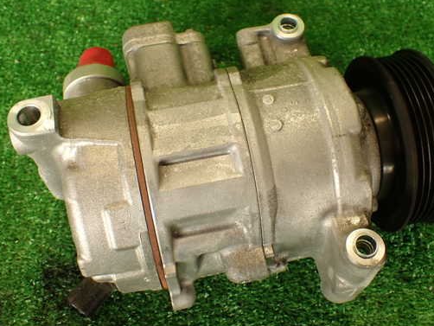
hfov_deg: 43.8
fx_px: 539
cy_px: 163
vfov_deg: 33.6
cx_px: 239
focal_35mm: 43
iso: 200
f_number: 2.5
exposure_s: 1/40
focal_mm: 6.37
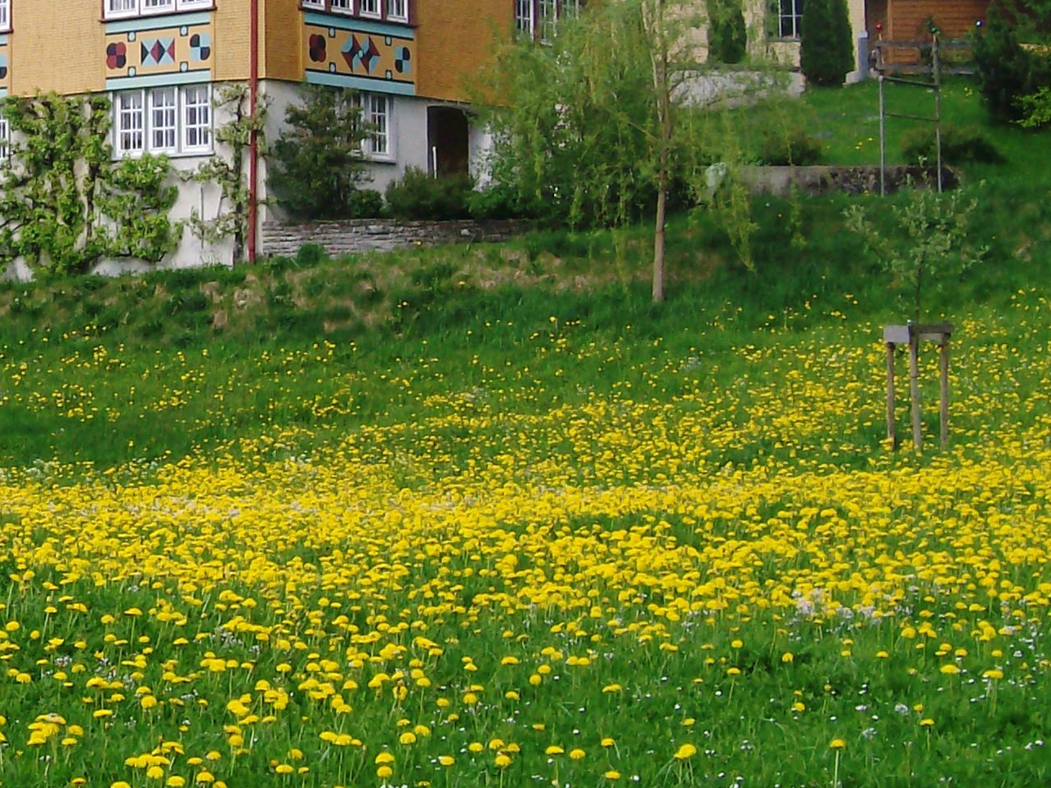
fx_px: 2611
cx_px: -50
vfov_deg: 16.9
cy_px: 89
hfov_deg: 21.8
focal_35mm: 86
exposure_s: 1/270
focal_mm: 6
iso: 80
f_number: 4.8
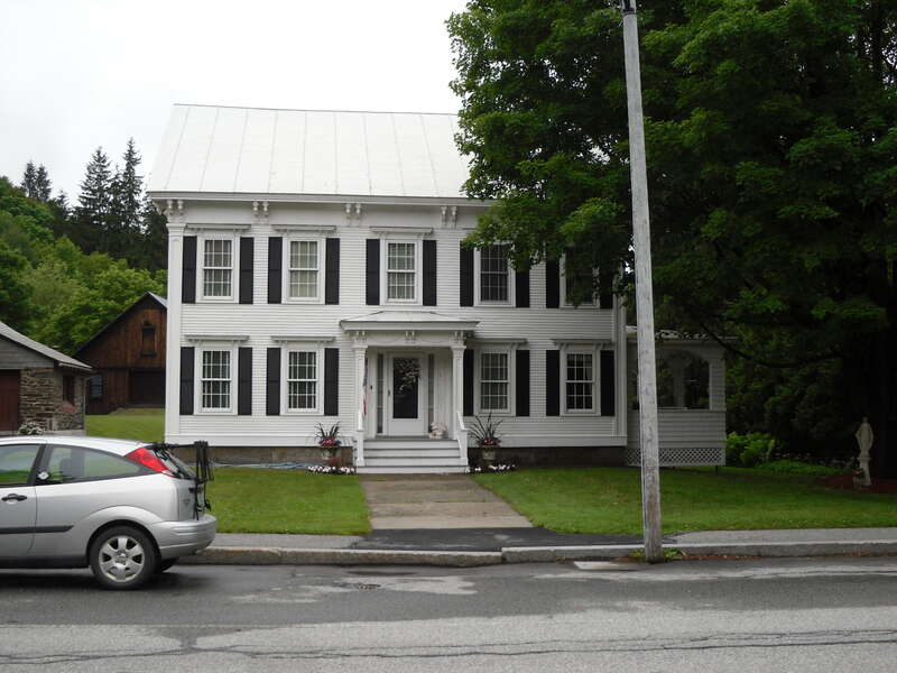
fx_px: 1062
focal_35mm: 41
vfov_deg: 35.1
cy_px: 336
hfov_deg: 45.8
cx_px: 448
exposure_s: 1/125
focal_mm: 7.44
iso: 80
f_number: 3.1
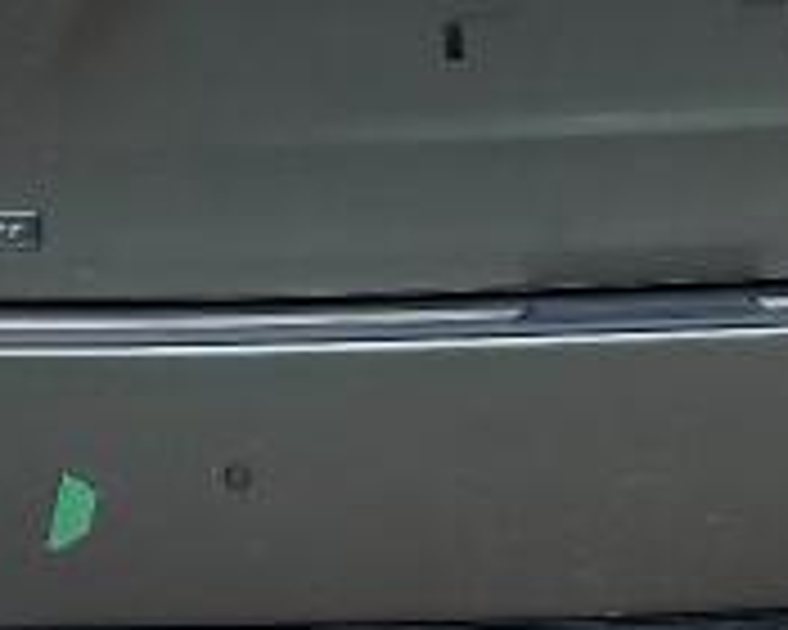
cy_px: -18
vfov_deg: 13.1
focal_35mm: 116
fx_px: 2705
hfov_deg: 16.4
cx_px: 635
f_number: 1.5
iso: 50
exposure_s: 1/2500
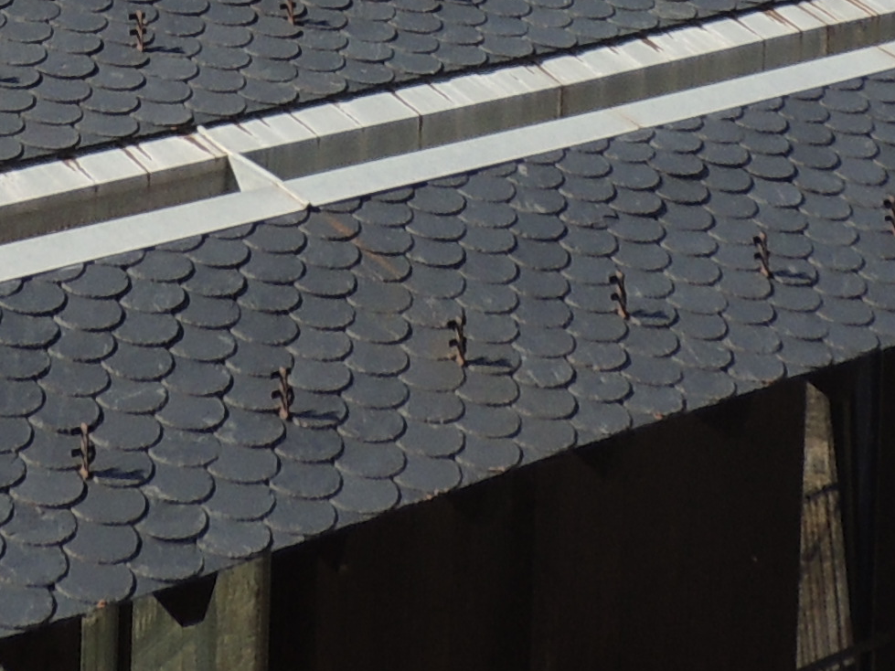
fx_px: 2921
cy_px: -721
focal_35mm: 113
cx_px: 183
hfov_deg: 17.3
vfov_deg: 11.6
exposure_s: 1/1000
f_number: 3
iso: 100
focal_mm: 4.3
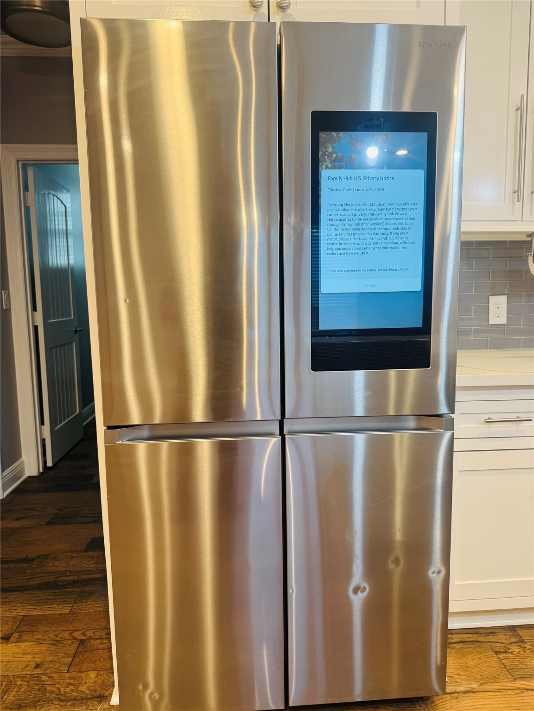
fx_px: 494
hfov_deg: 56.8
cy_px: 356
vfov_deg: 71.6
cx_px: 267
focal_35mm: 24
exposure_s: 1/60
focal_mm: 6.76
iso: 125
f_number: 1.78
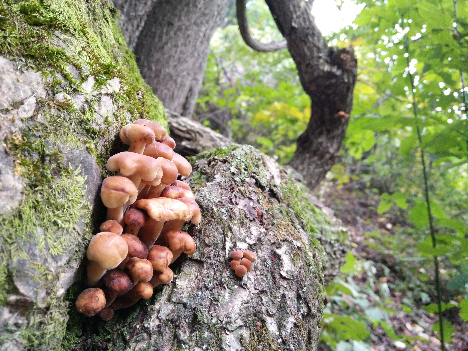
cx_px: 234
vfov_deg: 63.4
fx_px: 284
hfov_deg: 79.0
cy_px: 176
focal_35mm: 21
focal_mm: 3.66
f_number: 2.2
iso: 198
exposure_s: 1/33.3
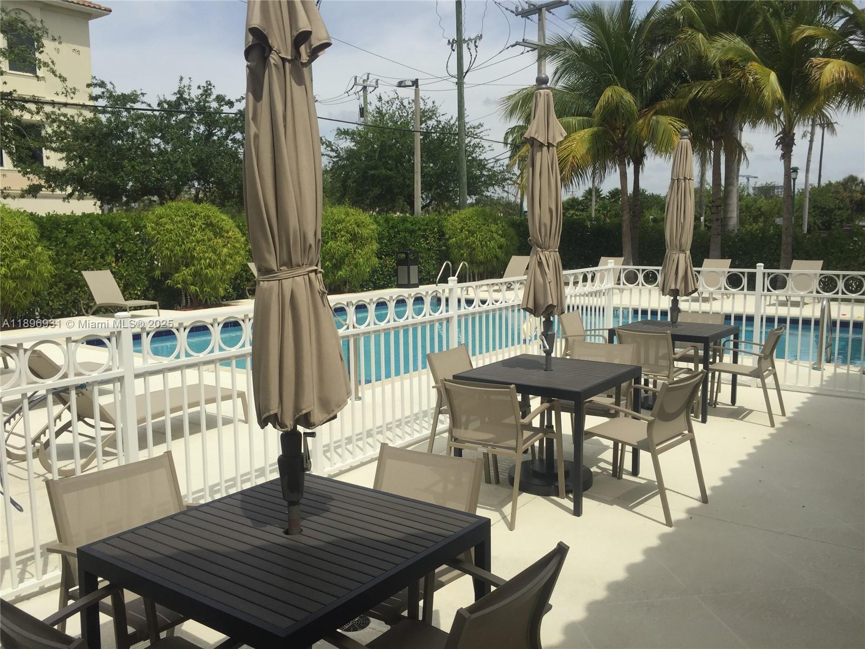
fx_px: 725
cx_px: 432
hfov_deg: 61.7
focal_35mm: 29
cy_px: 324
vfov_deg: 48.2
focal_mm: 4.15
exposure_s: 1/1412
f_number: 2.2
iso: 32
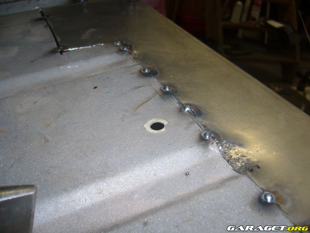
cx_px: 155
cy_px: 116
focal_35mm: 35
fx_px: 313
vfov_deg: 40.7
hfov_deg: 52.6
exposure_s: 1/30
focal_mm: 5.8
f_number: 2.8
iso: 80
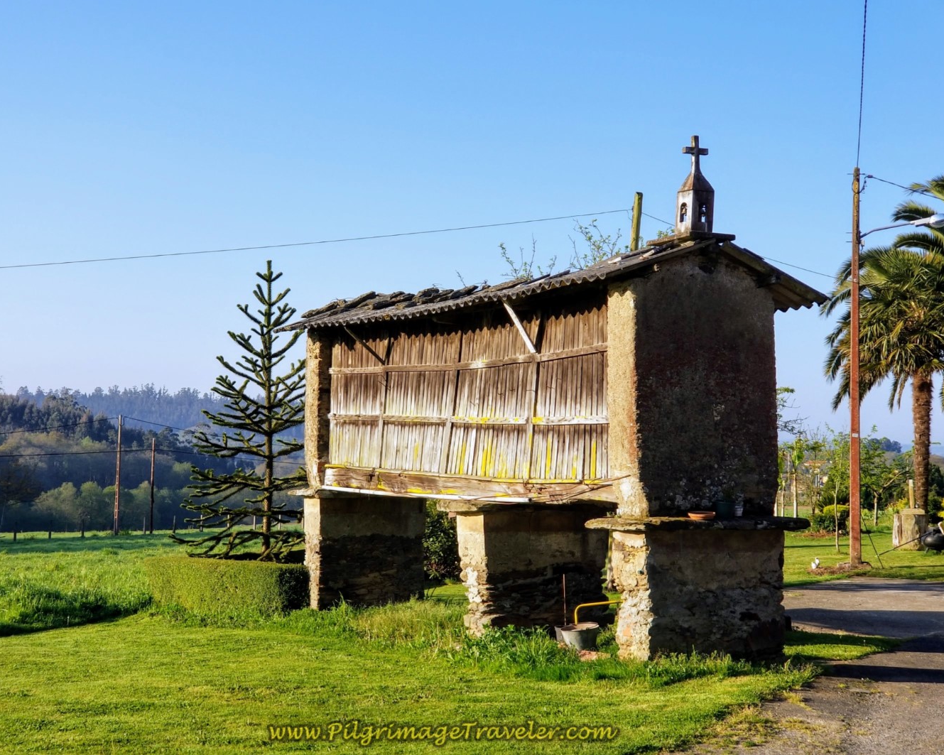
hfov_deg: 34.1
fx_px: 1537
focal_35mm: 55
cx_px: 440
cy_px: 372
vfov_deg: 27.6
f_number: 2.4
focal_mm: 6
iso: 25
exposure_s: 1/503
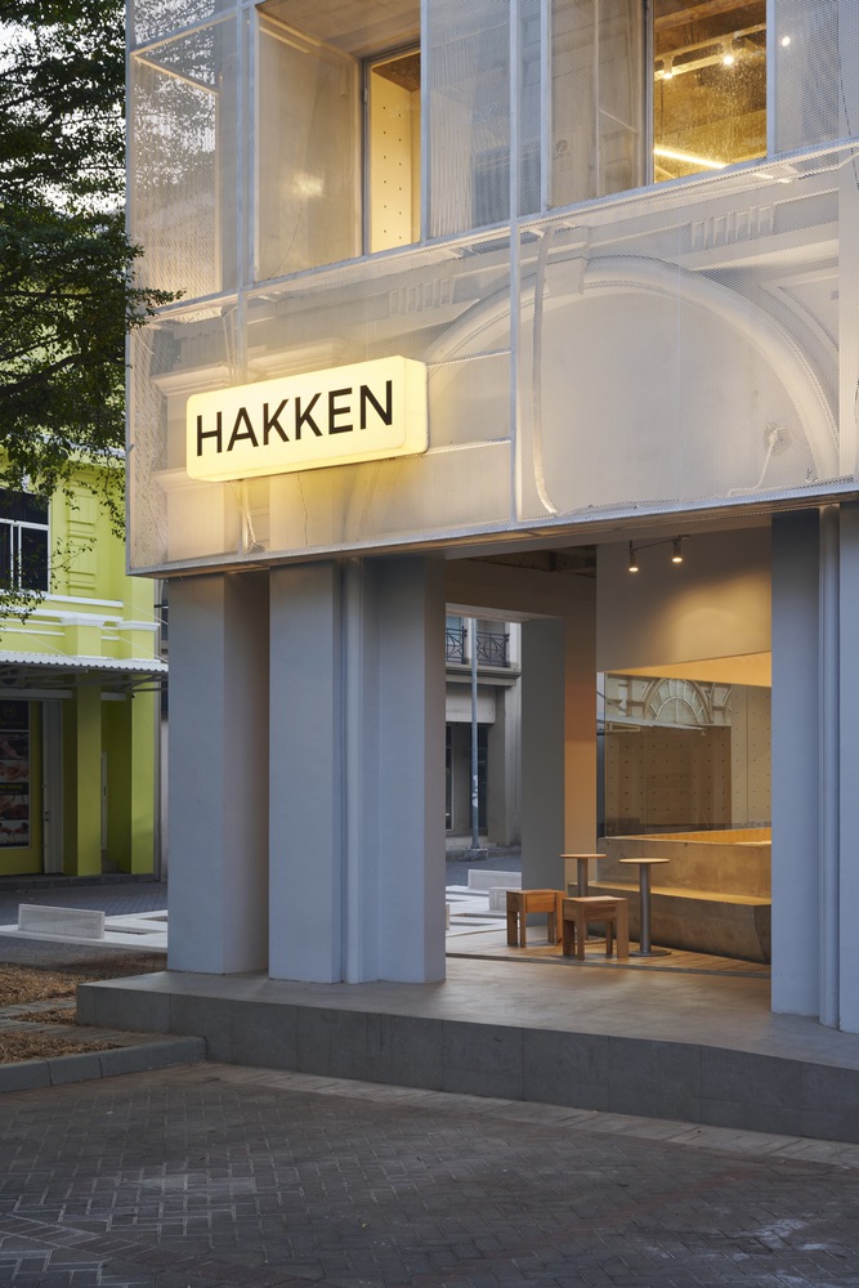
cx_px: 430
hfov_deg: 29.9
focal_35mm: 45
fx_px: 1610
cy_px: 644
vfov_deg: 43.6
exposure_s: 1/3
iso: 160
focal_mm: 45
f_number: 7.1
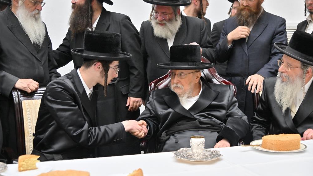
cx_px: 155
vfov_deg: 23.5
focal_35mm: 51
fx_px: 423
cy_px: 89
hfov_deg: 40.6
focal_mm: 48
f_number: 4
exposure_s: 1/200
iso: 1250
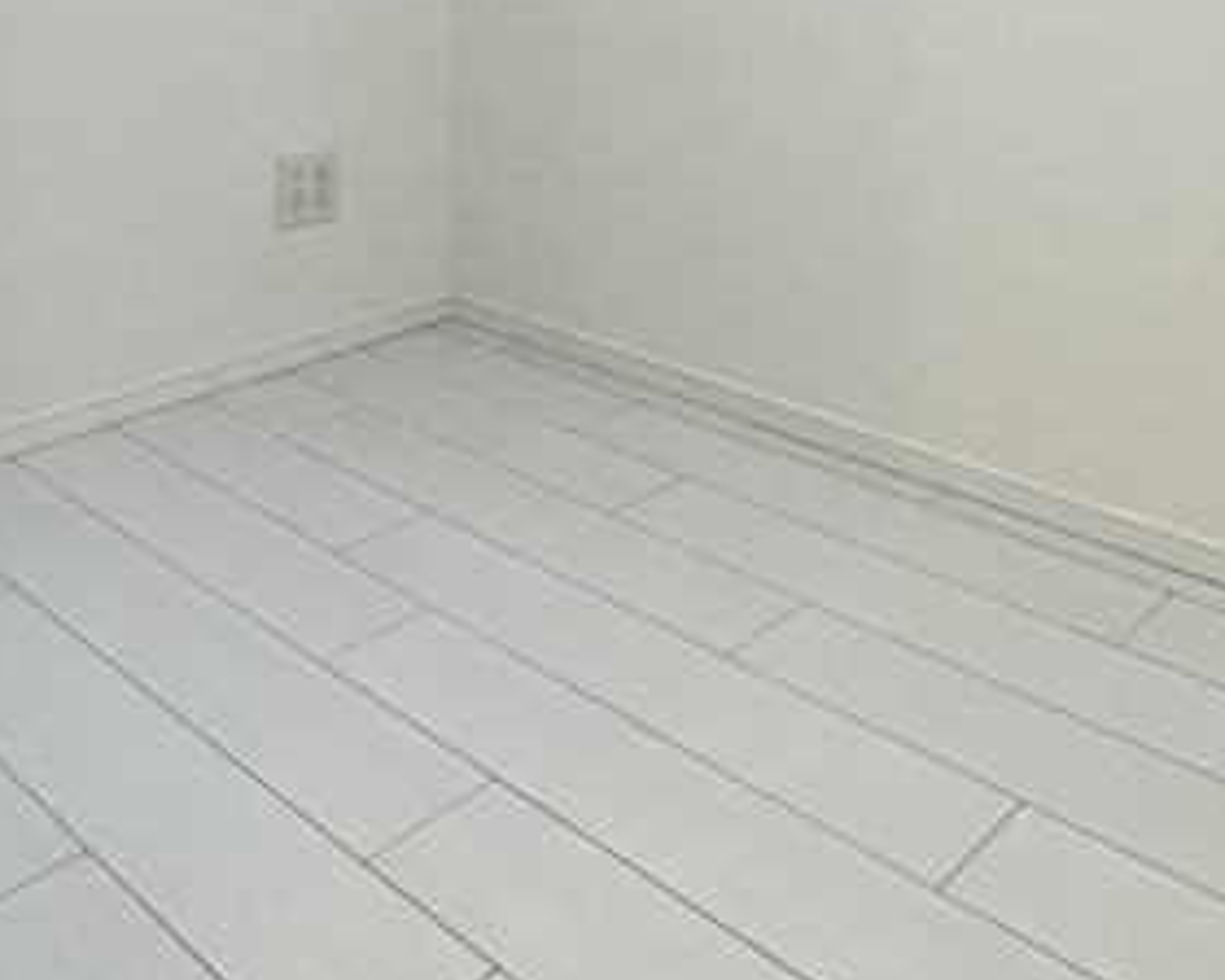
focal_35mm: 39
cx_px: 822
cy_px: -144
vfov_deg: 32.7
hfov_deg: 46.1
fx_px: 1414
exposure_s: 1/100
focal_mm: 1.55
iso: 250
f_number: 2.4
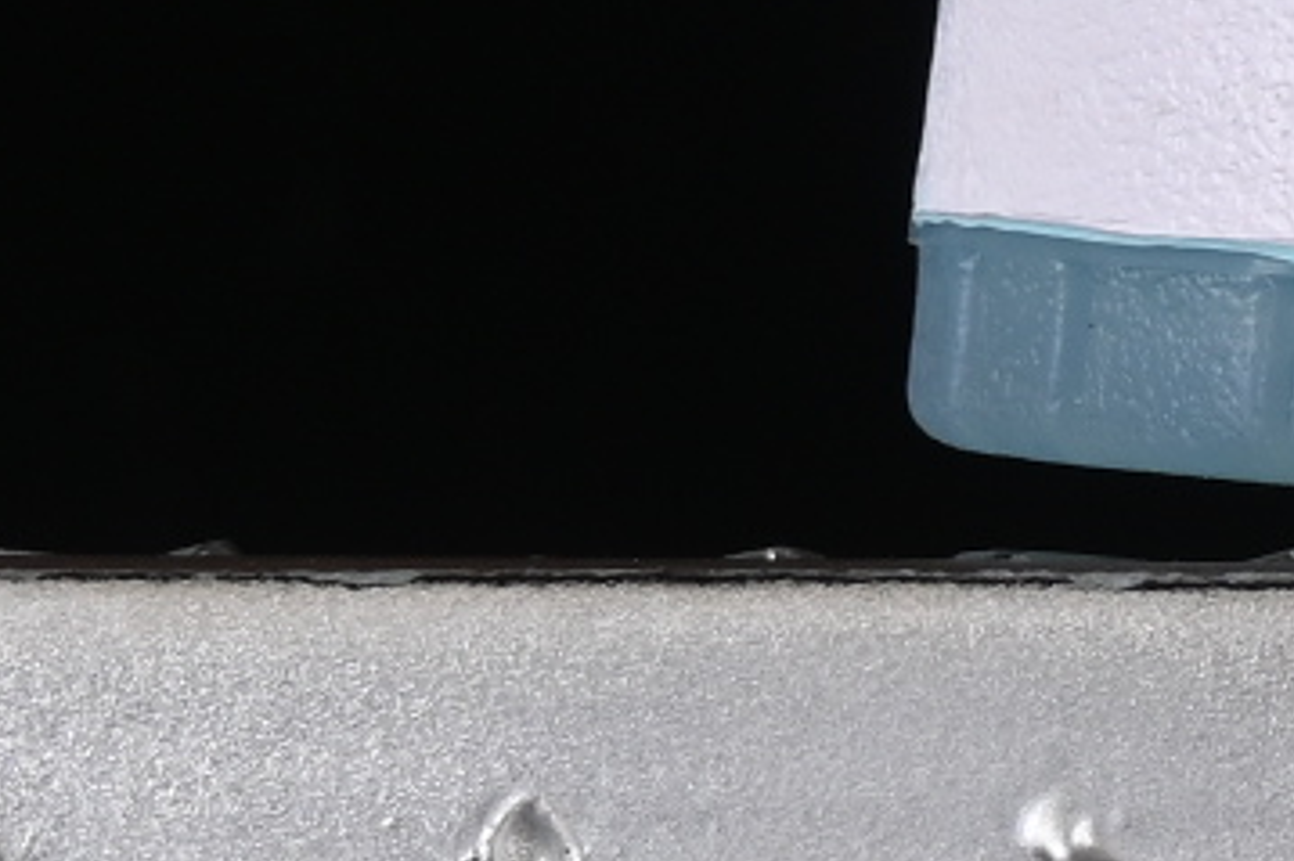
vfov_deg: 2.3
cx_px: 4275
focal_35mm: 582
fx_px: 20909
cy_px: -1520
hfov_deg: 3.4
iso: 160
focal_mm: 50
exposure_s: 1/80
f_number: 8
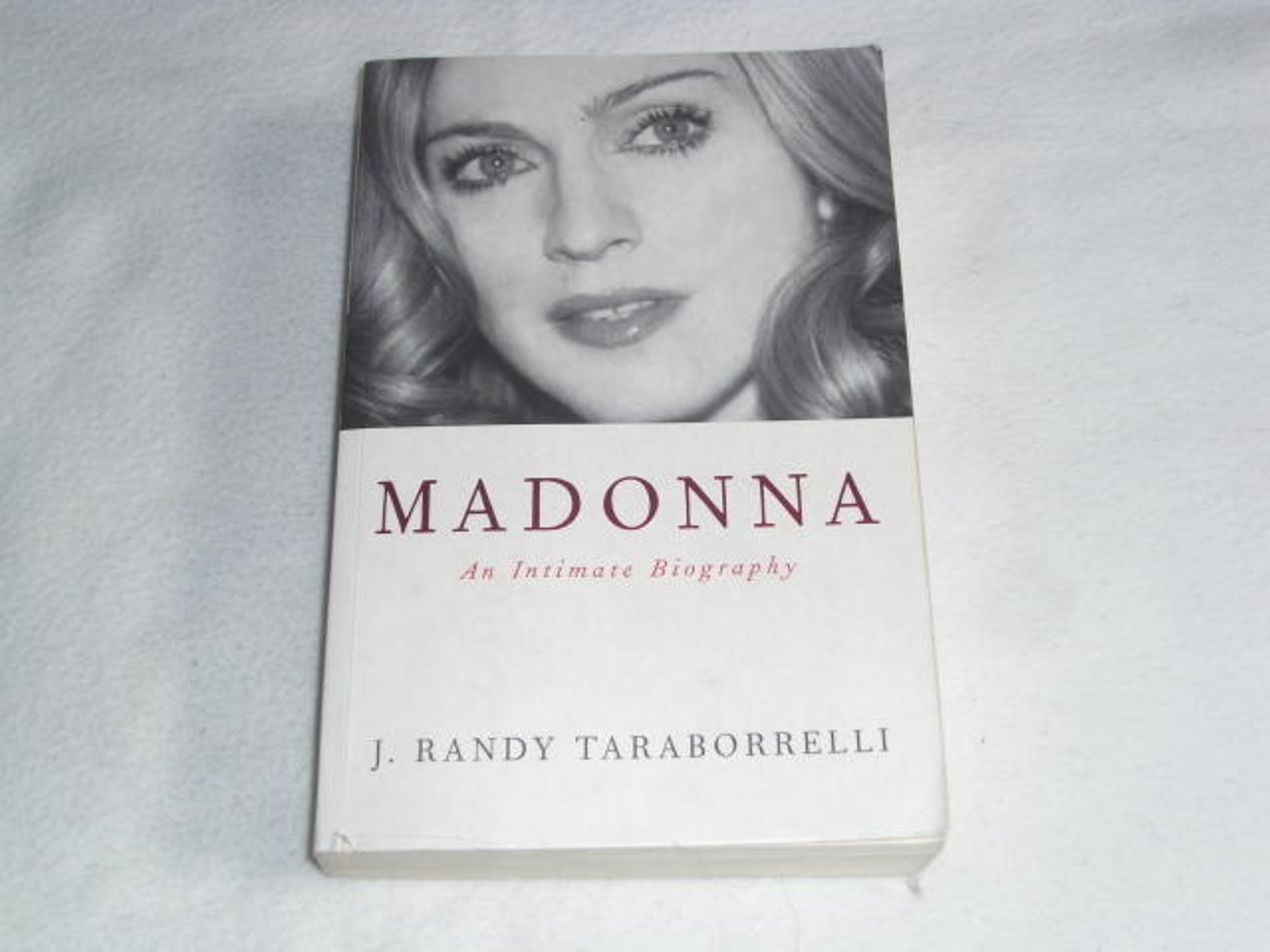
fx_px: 1688
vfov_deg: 31.5
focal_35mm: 46
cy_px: 476
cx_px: 635
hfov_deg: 41.2
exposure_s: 1/125
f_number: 3.3
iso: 100
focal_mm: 8.2
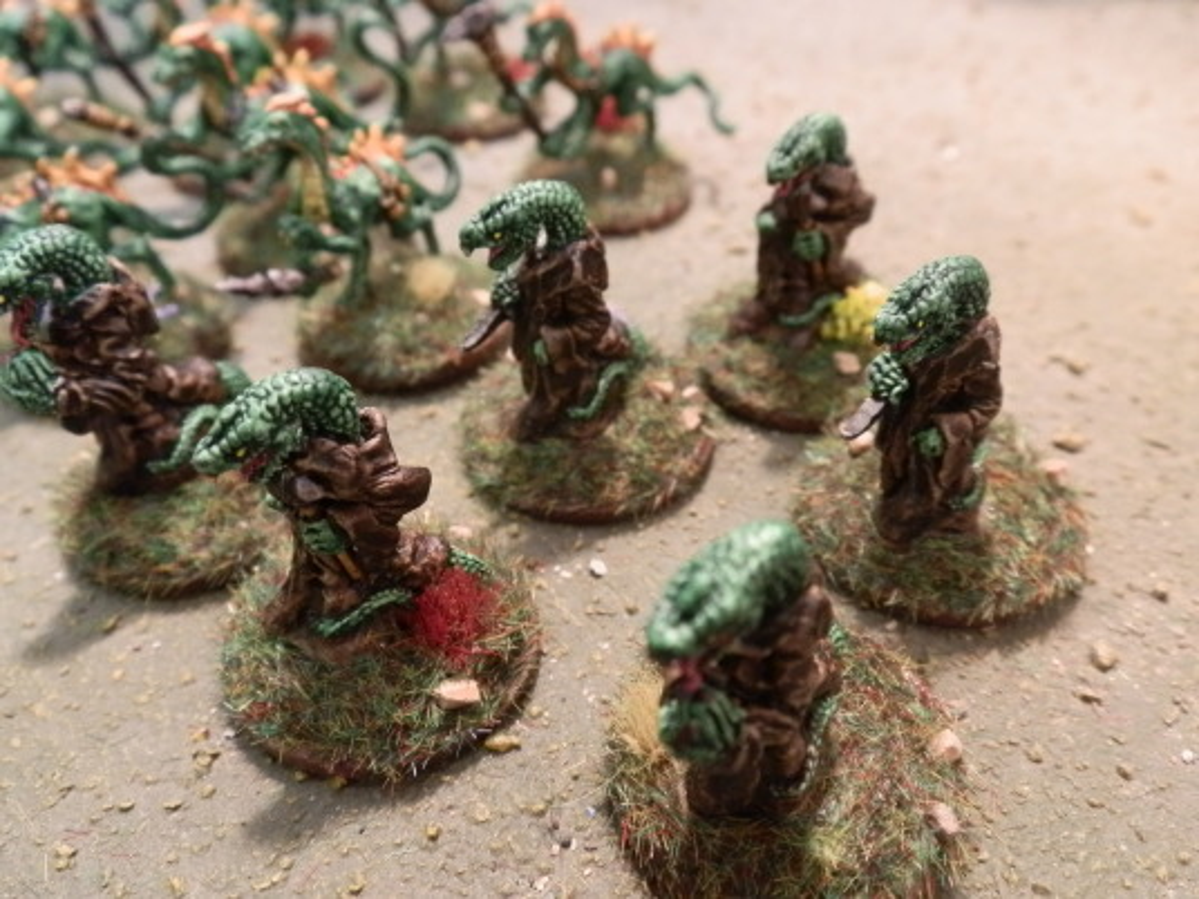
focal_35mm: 28
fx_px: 970
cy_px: 450
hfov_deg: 63.4
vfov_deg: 49.7
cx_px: 600
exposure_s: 1/40
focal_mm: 5
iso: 400
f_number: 3.1
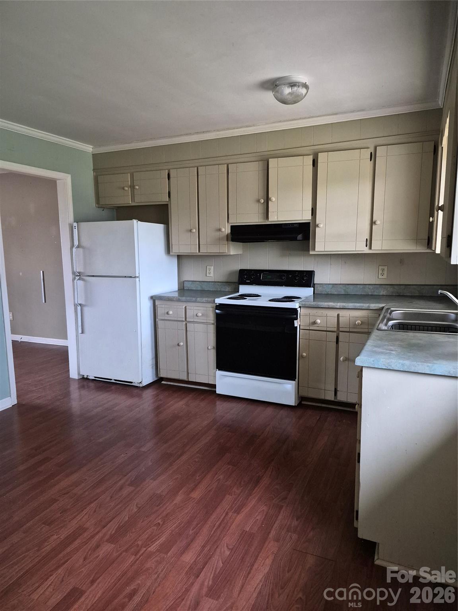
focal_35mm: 23
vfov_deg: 73.9
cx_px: 229
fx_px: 406
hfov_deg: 58.9
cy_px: 306
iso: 1600
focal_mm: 5.4
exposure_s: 1/120
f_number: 1.8
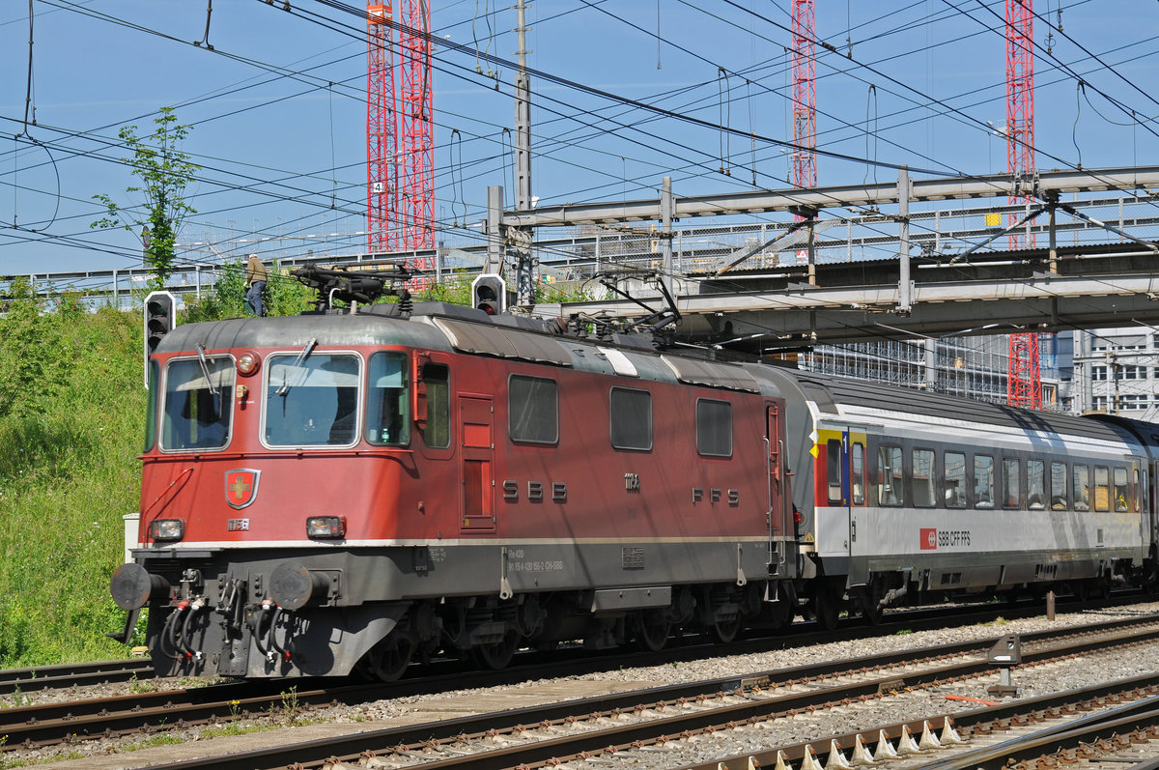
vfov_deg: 15.7
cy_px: 385
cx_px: 580
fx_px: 2797
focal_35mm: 87
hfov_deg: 23.4
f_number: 5
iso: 200
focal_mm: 58
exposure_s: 1/1000
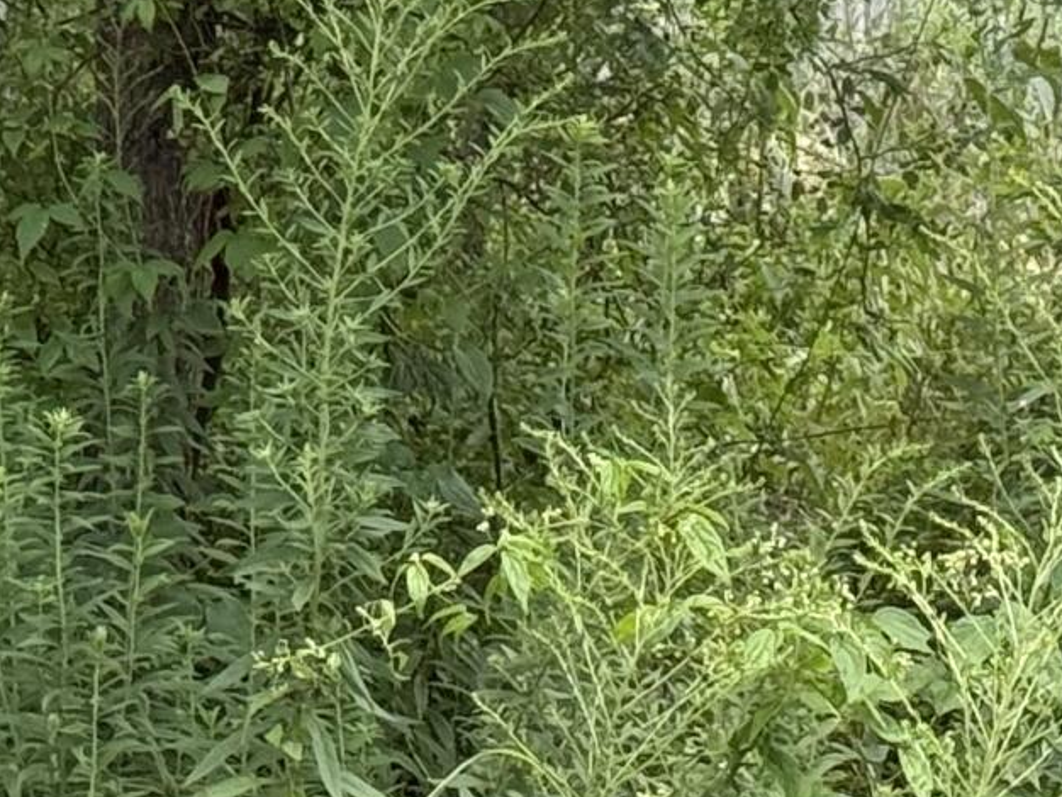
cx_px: 1400
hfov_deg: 8.5
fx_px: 7059
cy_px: -529
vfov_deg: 6.4
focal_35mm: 230
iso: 100
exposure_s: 1/828
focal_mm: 6.76
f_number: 1.78
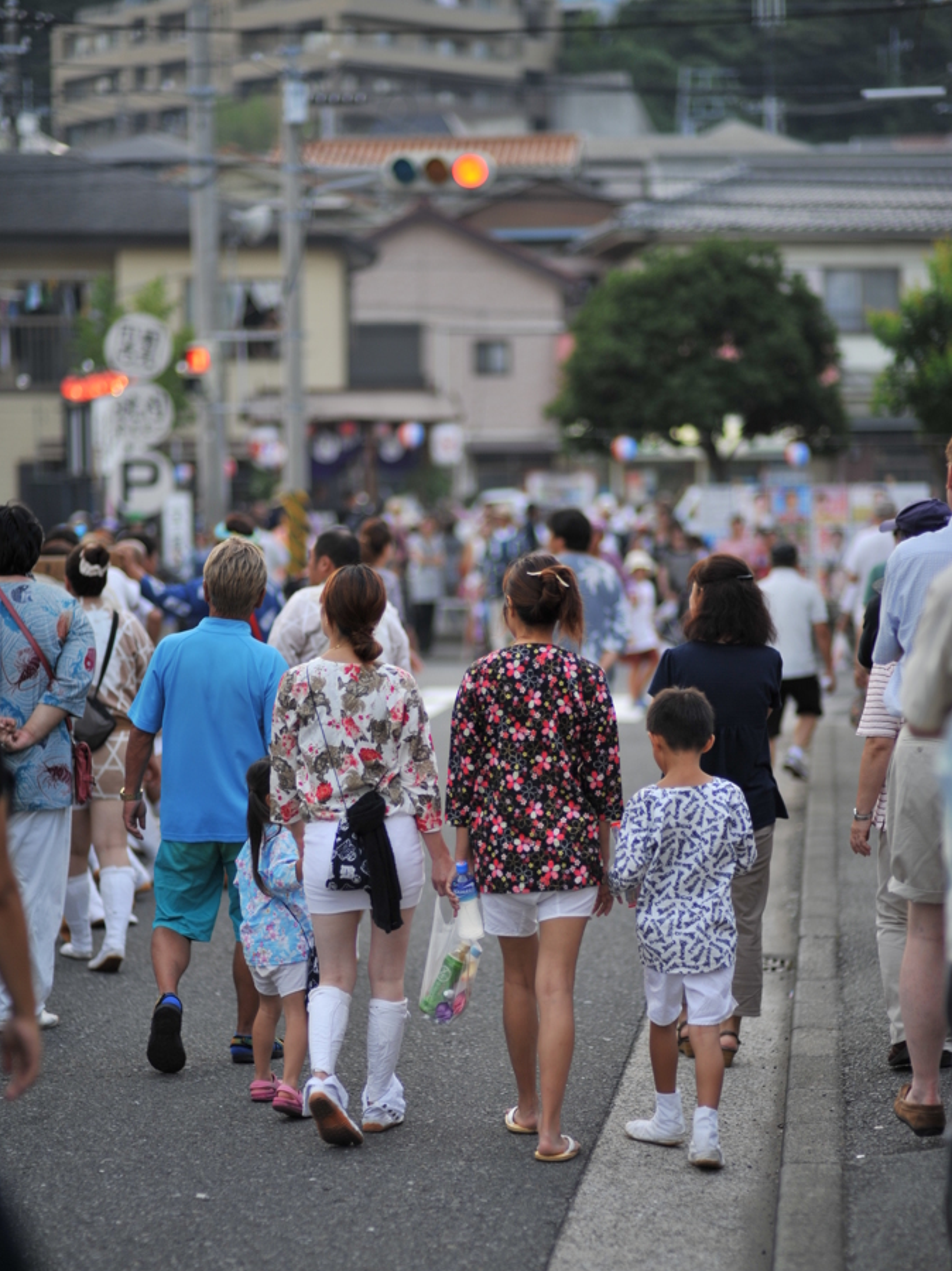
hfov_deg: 15.9
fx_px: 3411
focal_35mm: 93
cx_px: 472
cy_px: 707
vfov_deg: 21.1
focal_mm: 85
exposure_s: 1/1250
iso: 200
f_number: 1.4
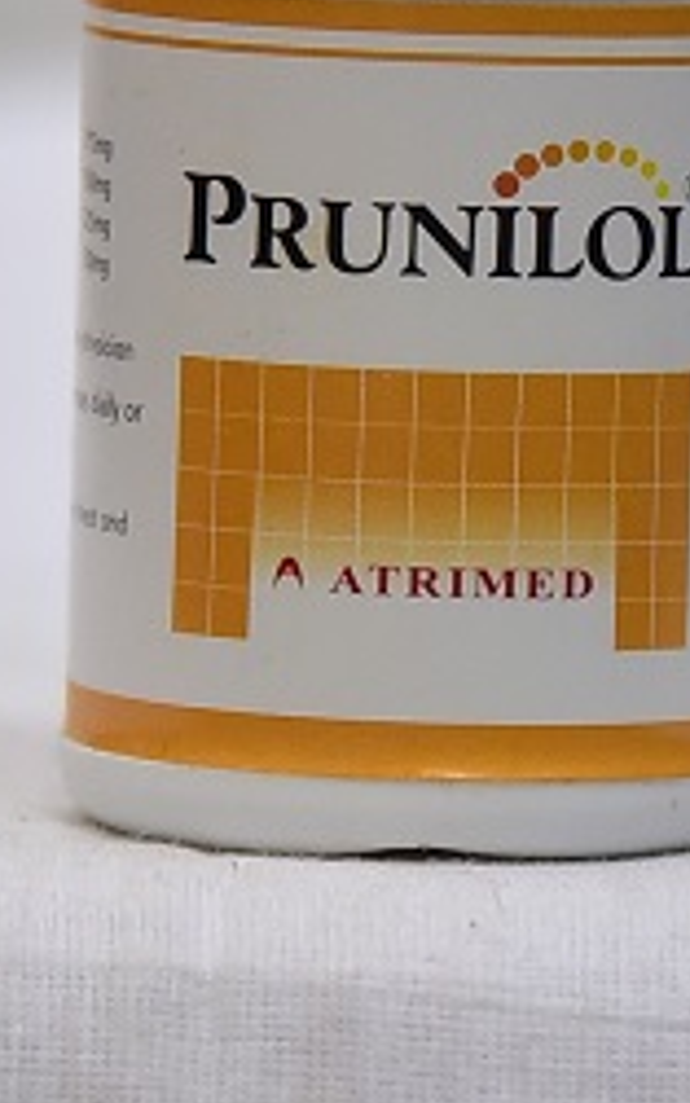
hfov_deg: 5.9
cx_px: 426
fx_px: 6736
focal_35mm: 224
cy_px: 220
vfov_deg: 9.3
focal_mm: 105
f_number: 4.5
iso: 1600
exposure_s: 1/125
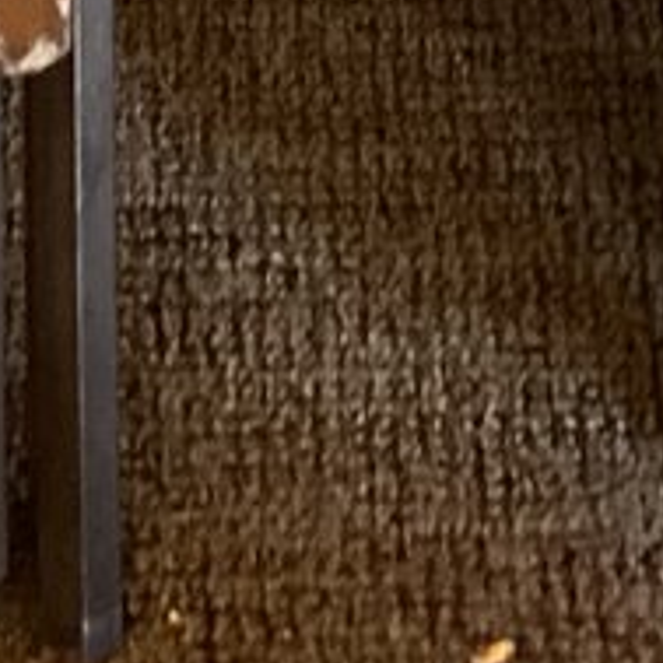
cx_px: 160
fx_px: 4746
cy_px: -1040
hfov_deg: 8.0
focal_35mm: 219
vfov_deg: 7.4
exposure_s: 1/33
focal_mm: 3.3
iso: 250
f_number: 2.4
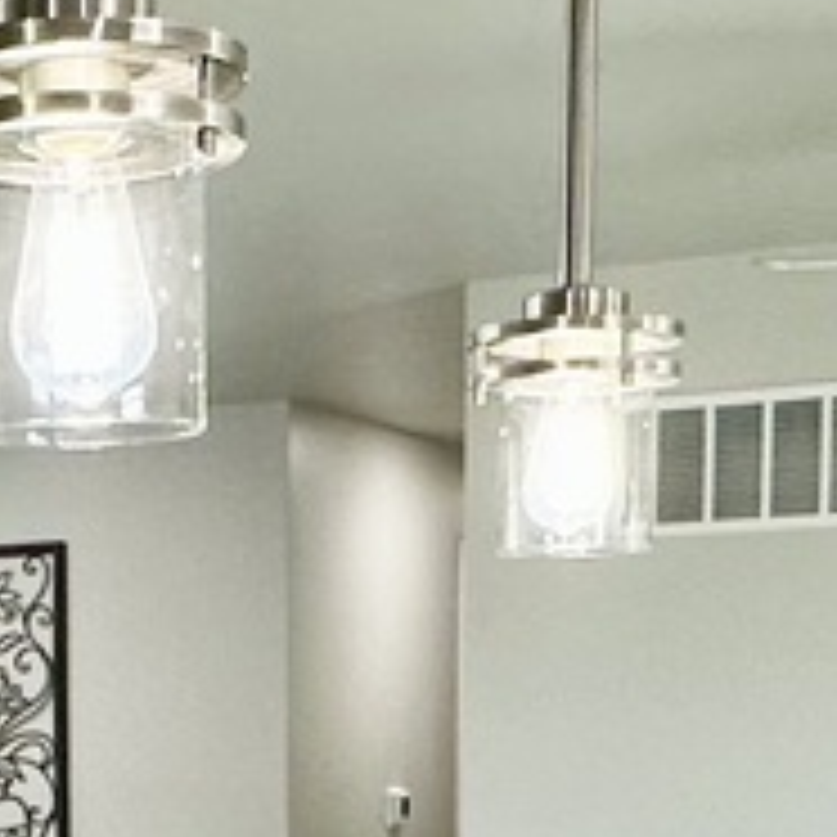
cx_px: -81
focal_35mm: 96
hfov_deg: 17.5
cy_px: 1188
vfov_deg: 16.7
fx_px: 2626
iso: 160
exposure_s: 1/120
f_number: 2.2
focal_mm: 2.22
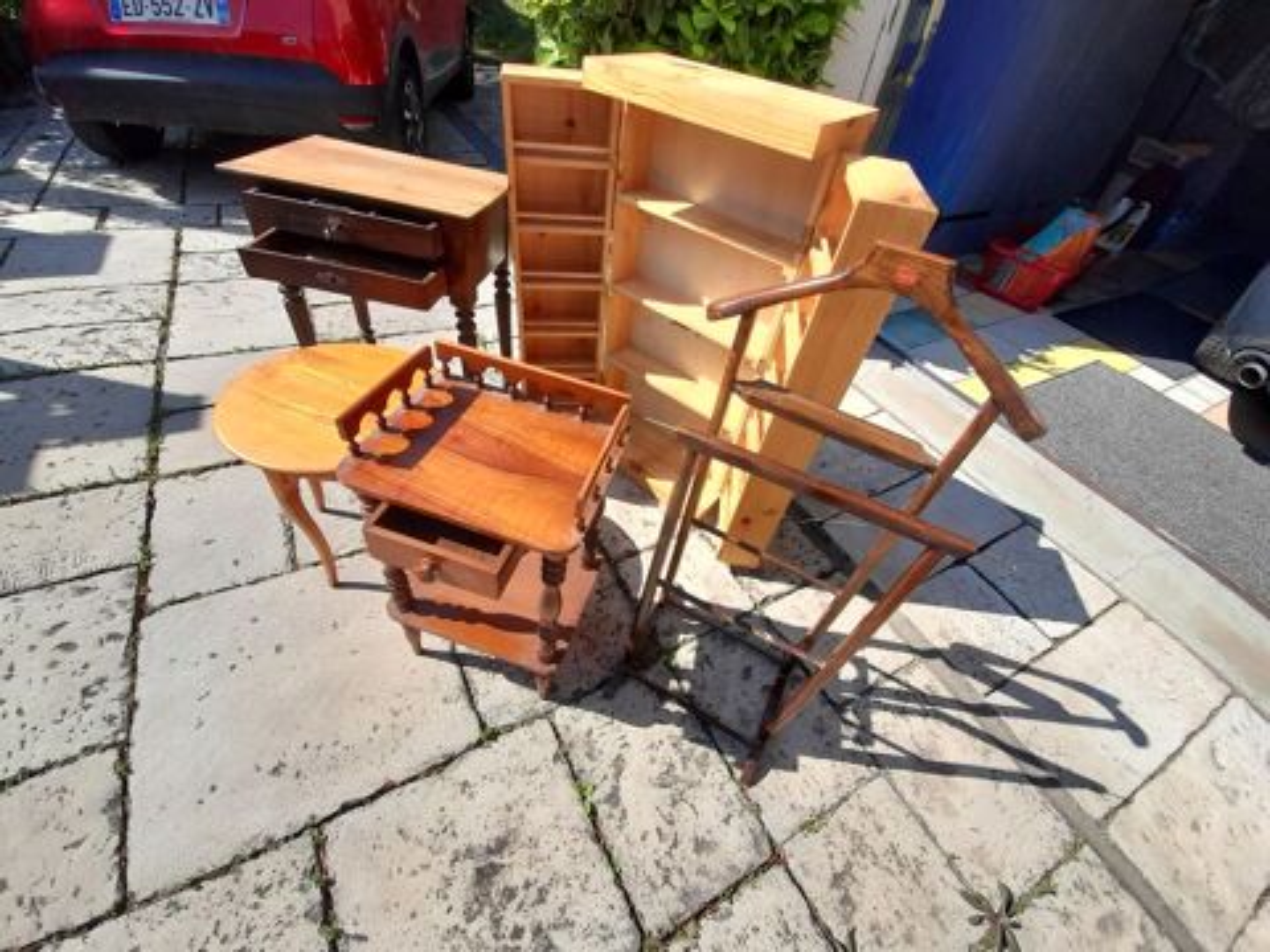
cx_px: 635
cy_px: 476
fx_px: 477
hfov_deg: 106.2
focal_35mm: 13
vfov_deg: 89.9
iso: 40
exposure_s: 1/1098
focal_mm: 1.42
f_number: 2.2
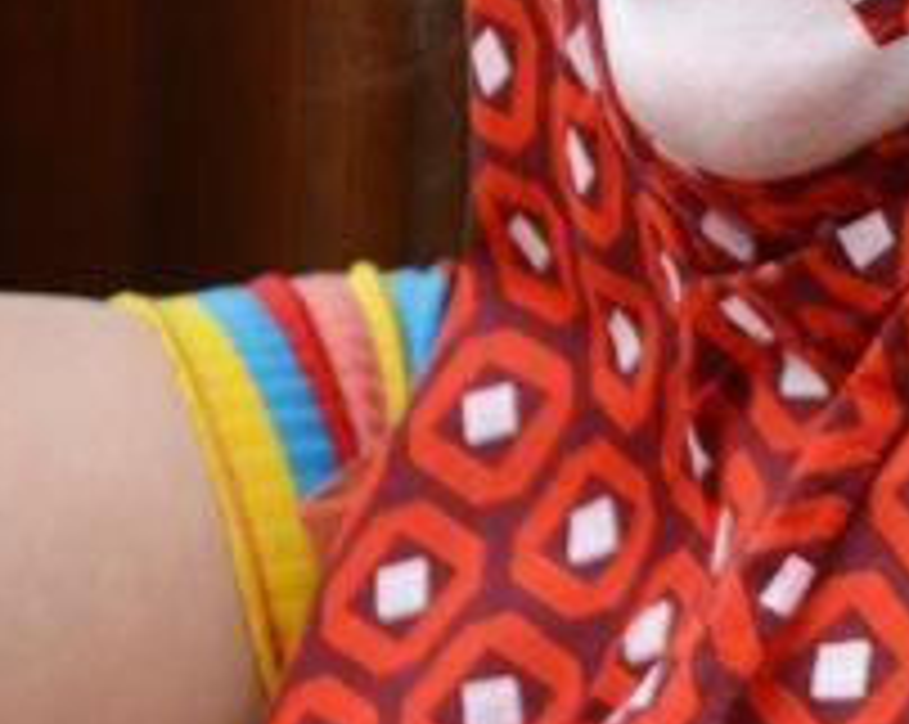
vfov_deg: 5.0
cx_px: 666
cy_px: -337
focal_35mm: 307
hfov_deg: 6.3
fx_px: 8243
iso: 125
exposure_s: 1/125
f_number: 5.6
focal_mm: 55
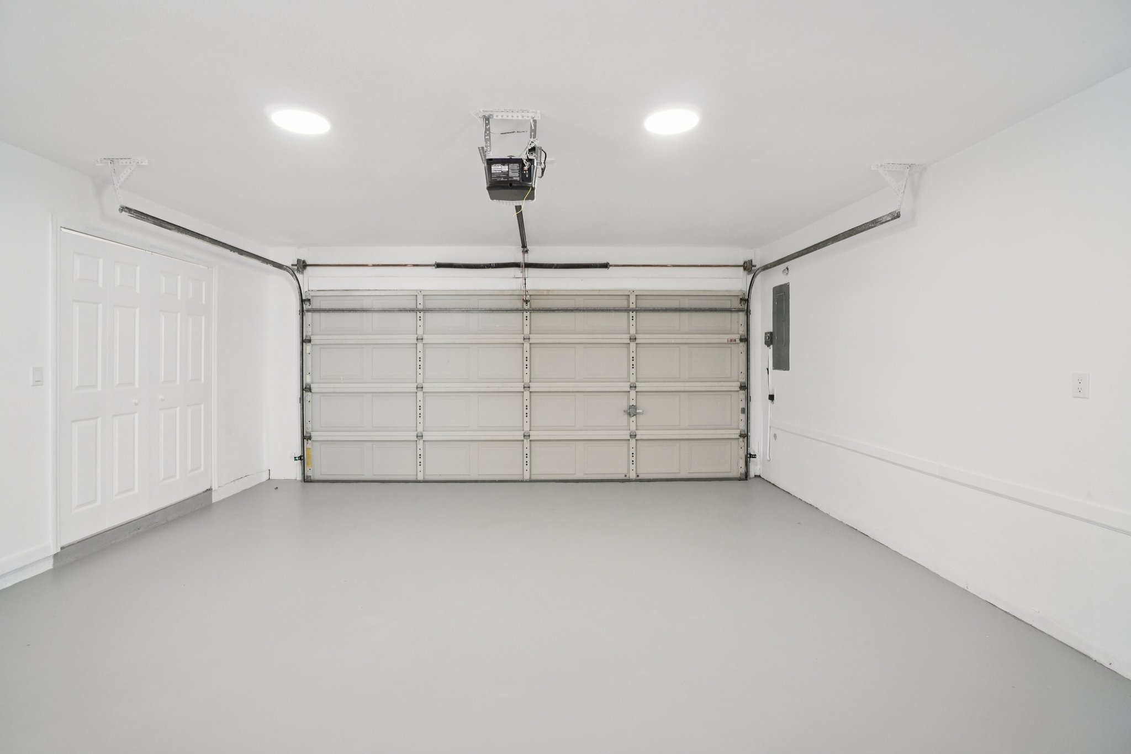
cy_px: 377
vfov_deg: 77.3
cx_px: 566
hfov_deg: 100.4
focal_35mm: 15
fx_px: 471
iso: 800
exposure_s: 1/30
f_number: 8
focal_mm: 10
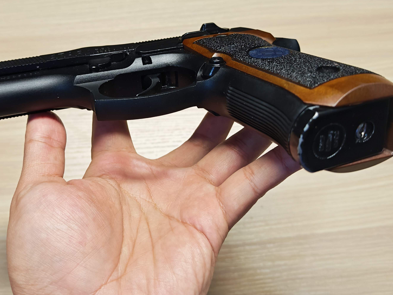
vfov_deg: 38.3
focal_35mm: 37
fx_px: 420
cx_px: 168
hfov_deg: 50.0
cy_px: 102
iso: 160
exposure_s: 1/100
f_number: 2
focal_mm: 6.83
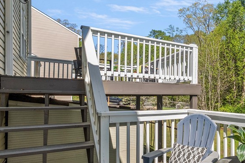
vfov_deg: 43.3
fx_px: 204
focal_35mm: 30
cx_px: 205
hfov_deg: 56.3
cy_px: 99
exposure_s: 1/250
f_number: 8
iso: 800
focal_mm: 16
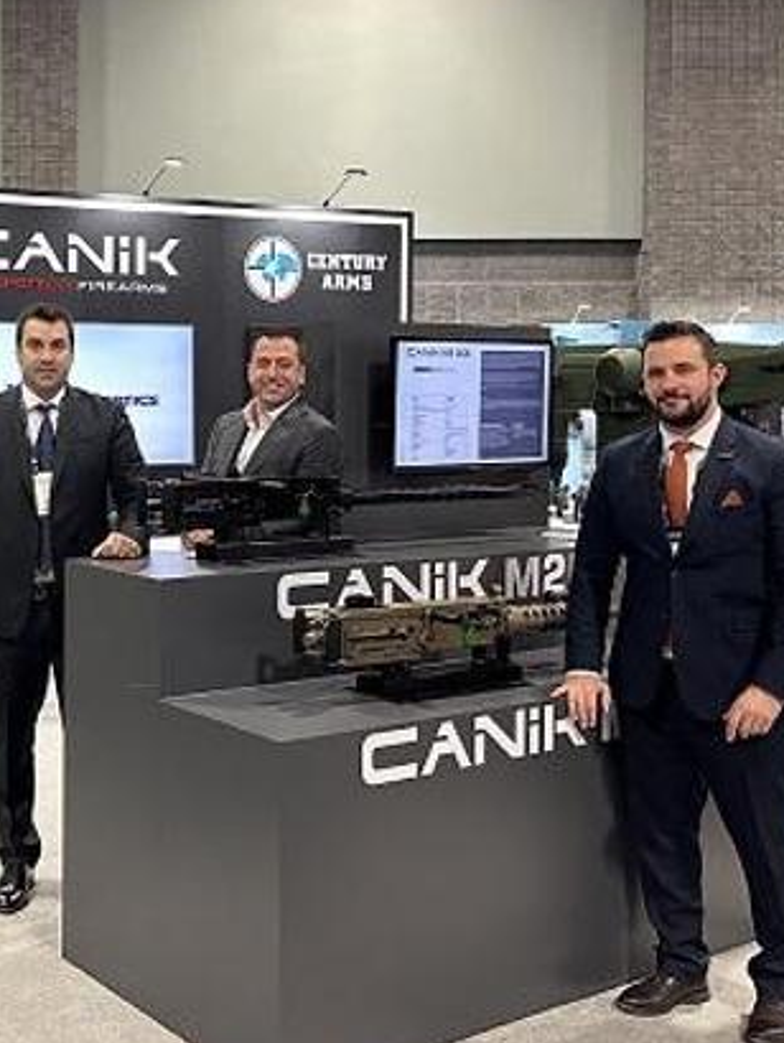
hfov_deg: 30.4
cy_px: 415
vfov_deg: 41.8
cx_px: 41
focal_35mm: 45
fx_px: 1357
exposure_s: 1/60
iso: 250
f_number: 1.78
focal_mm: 6.86
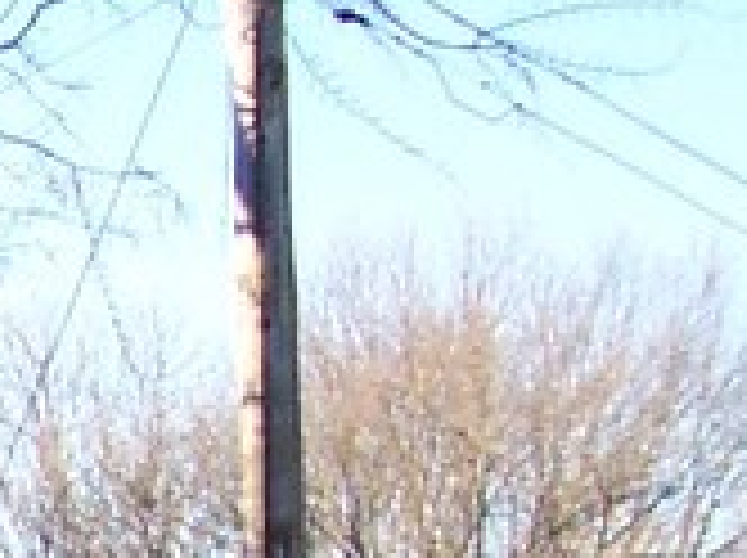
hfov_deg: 9.0
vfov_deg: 7.0
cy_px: 1253
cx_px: -963
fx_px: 4331
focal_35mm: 201
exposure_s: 1/250
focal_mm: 5.6
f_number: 2.8
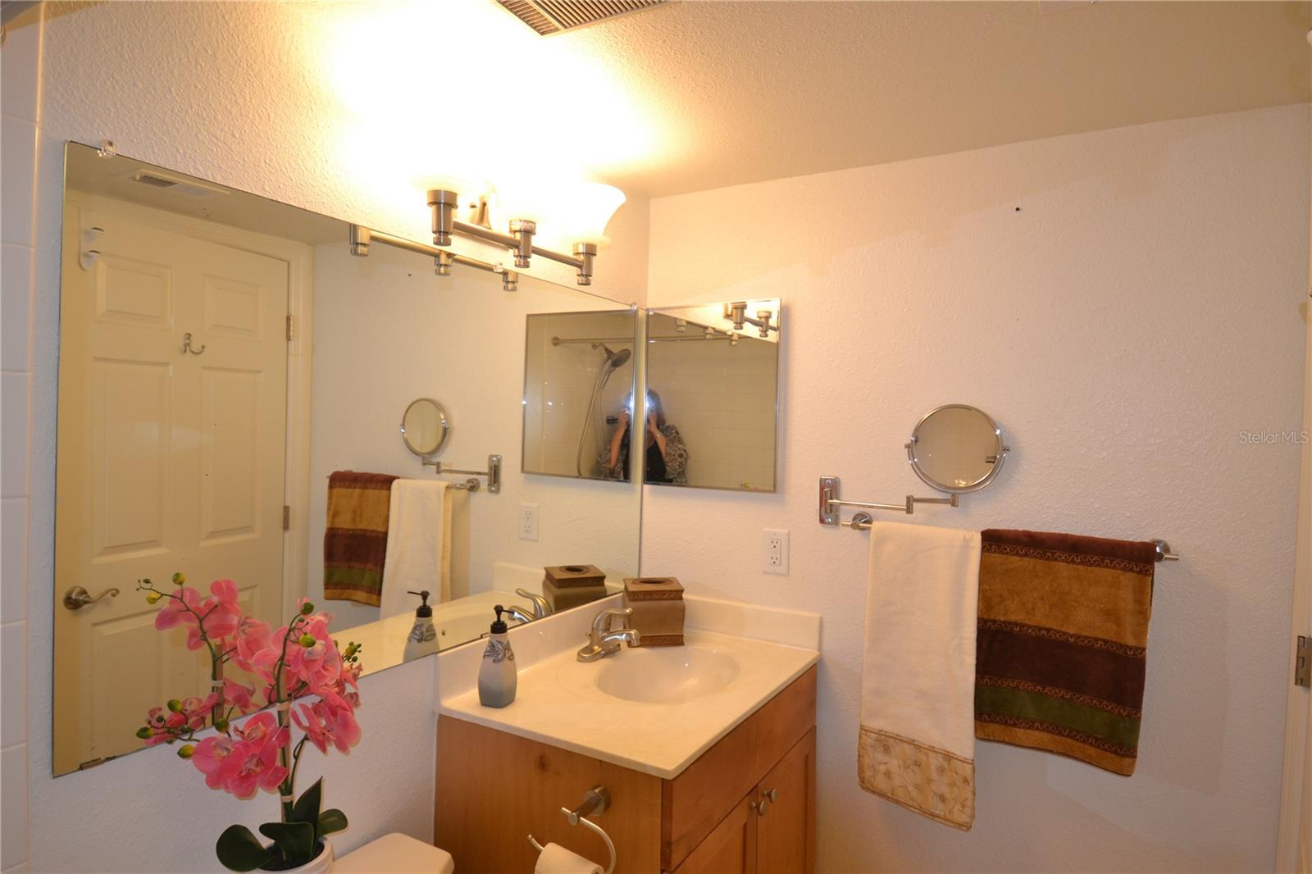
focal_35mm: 20
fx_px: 710
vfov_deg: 63.2
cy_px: 437
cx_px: 656
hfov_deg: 85.4
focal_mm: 13
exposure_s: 1/60
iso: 400
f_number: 3.8
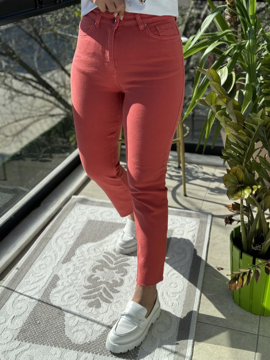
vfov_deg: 39.7
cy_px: 180
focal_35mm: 48
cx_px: 135
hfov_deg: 30.3
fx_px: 499
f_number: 1.78
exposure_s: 1/1681
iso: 64
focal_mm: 6.86
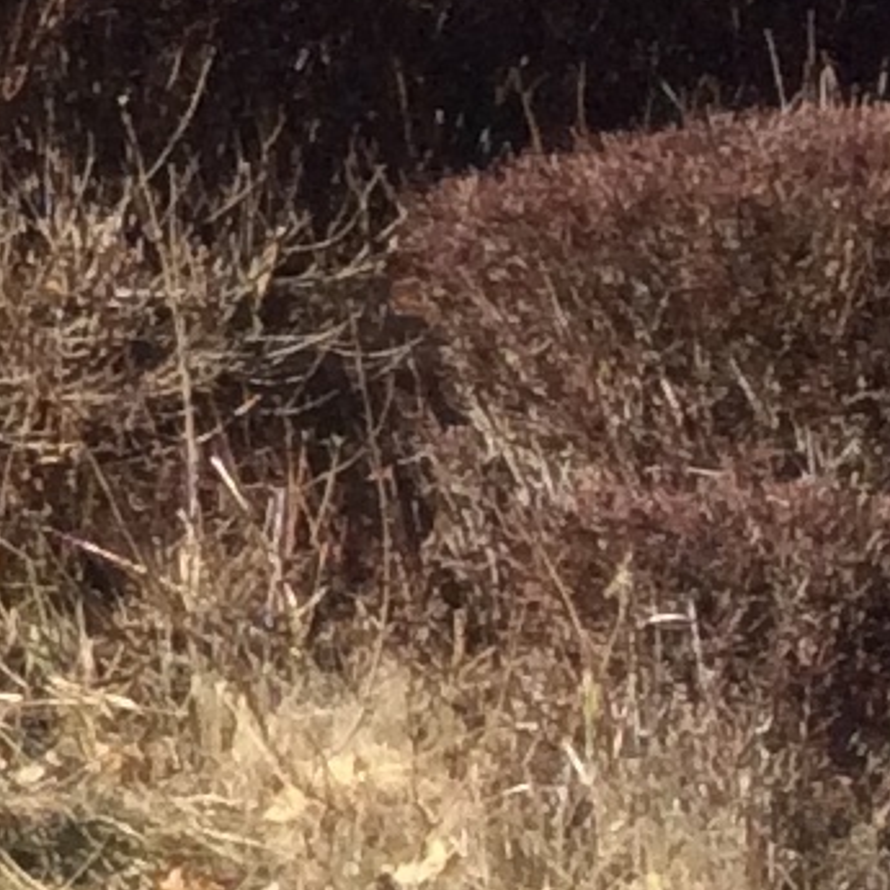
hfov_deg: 7.1
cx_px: -2074
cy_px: -431
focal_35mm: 212
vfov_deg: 8.1
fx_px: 6167
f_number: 2.4
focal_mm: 3.3
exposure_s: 1/986
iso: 32
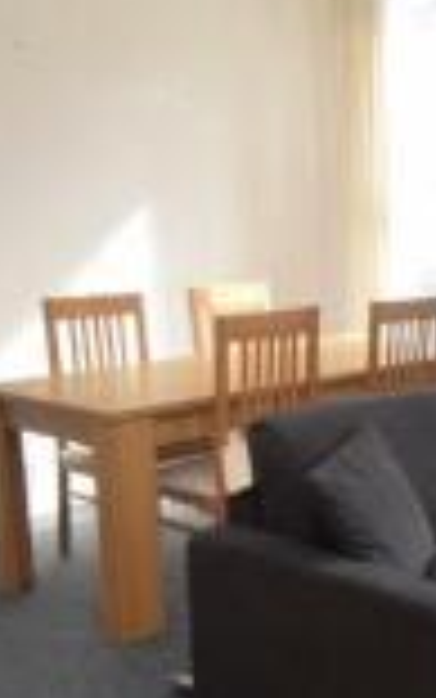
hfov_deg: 21.9
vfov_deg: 42.6
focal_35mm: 47
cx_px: 688
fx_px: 893
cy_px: 317
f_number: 5.6
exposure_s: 1/125
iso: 250
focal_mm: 10
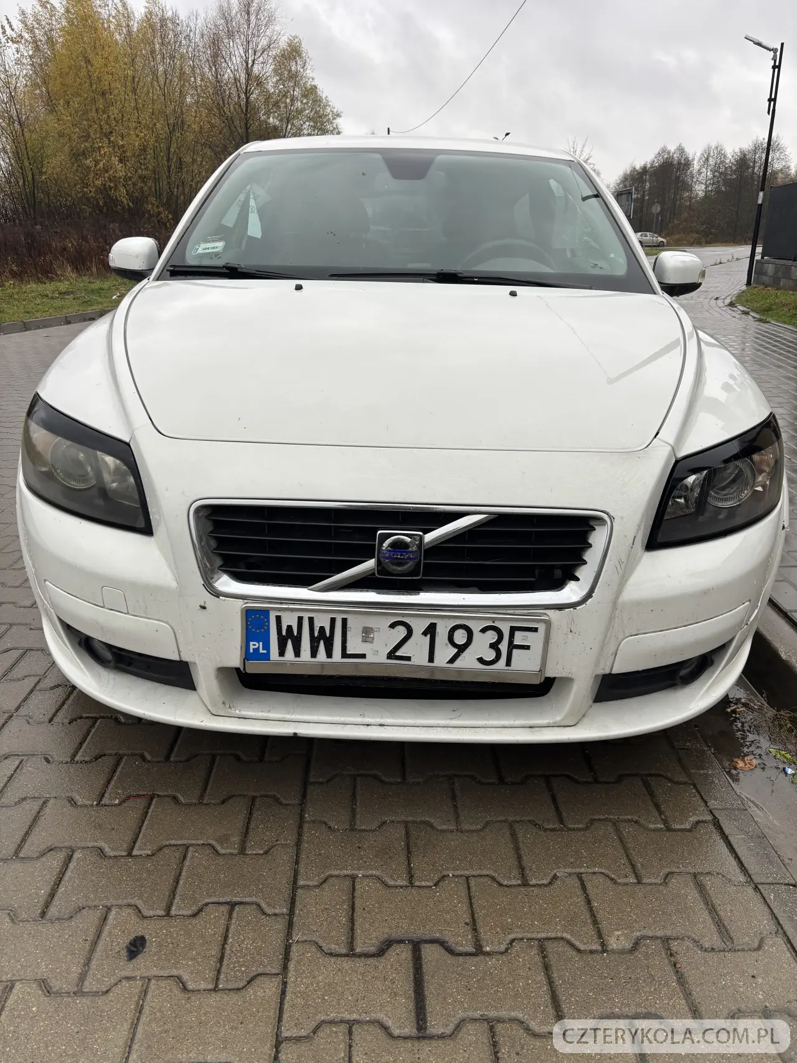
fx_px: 798
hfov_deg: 53.1
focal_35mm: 26
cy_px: 532
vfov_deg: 67.3
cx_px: 398
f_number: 1.6
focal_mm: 5.96
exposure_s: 1/237
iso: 40
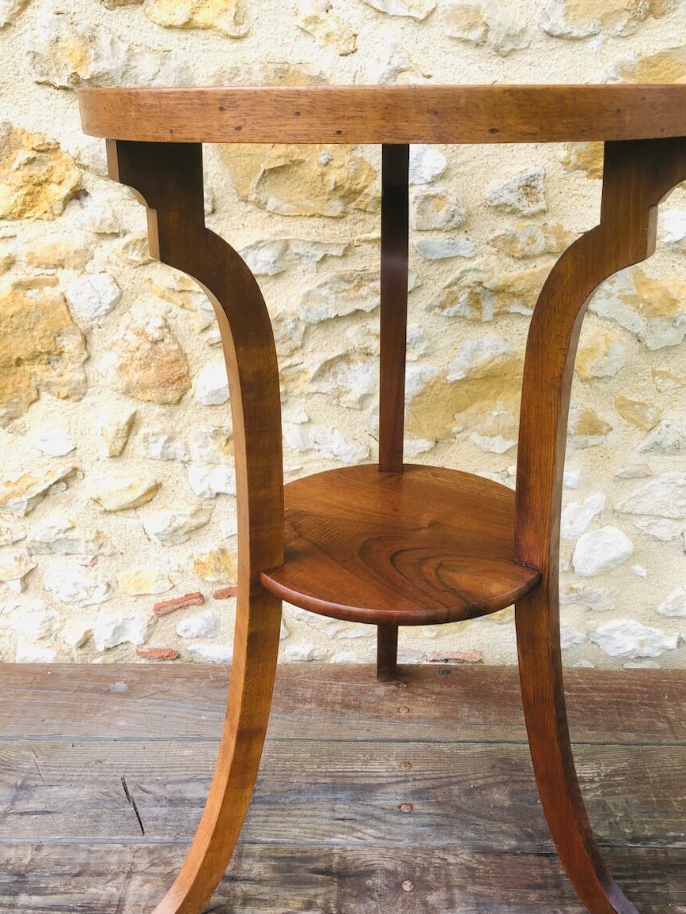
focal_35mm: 31
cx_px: 376
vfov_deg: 58.2
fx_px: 819
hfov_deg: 45.4
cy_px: 500
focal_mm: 3.99
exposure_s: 1/126
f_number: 1.8
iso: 20
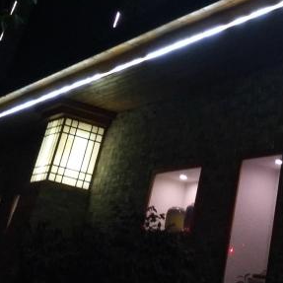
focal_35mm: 80
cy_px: -178
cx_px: 305
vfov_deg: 18.4
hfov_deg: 20.7
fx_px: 740
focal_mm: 3.88
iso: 250
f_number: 2
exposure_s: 1/33.3
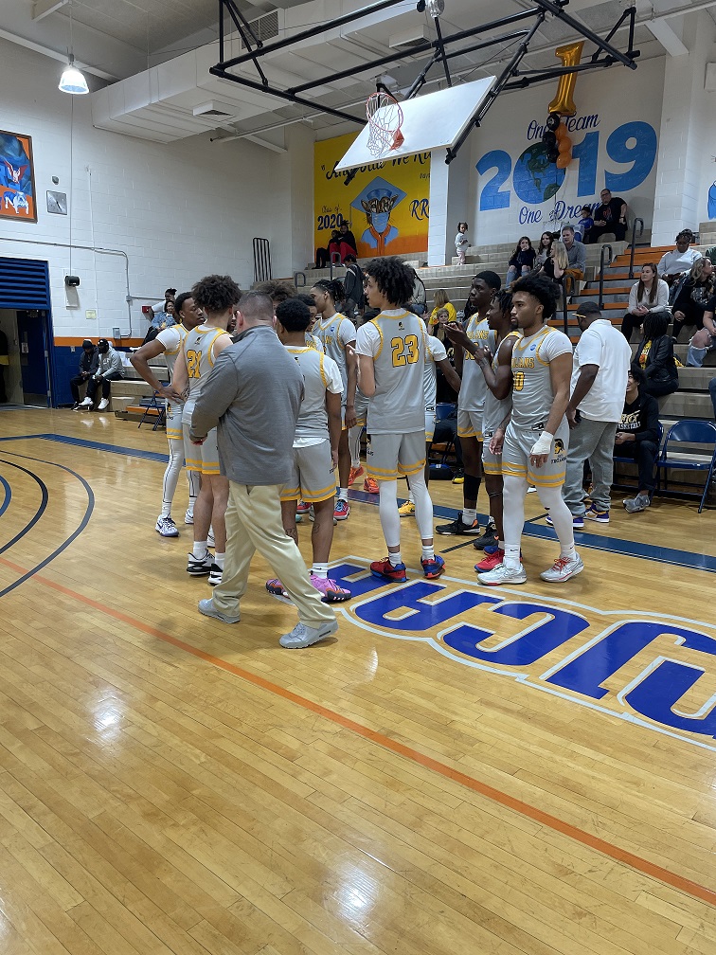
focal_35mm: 26
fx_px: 717
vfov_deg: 67.3
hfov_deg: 53.1
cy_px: 478
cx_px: 358
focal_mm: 4.2
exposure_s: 1/120
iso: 100
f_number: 1.6
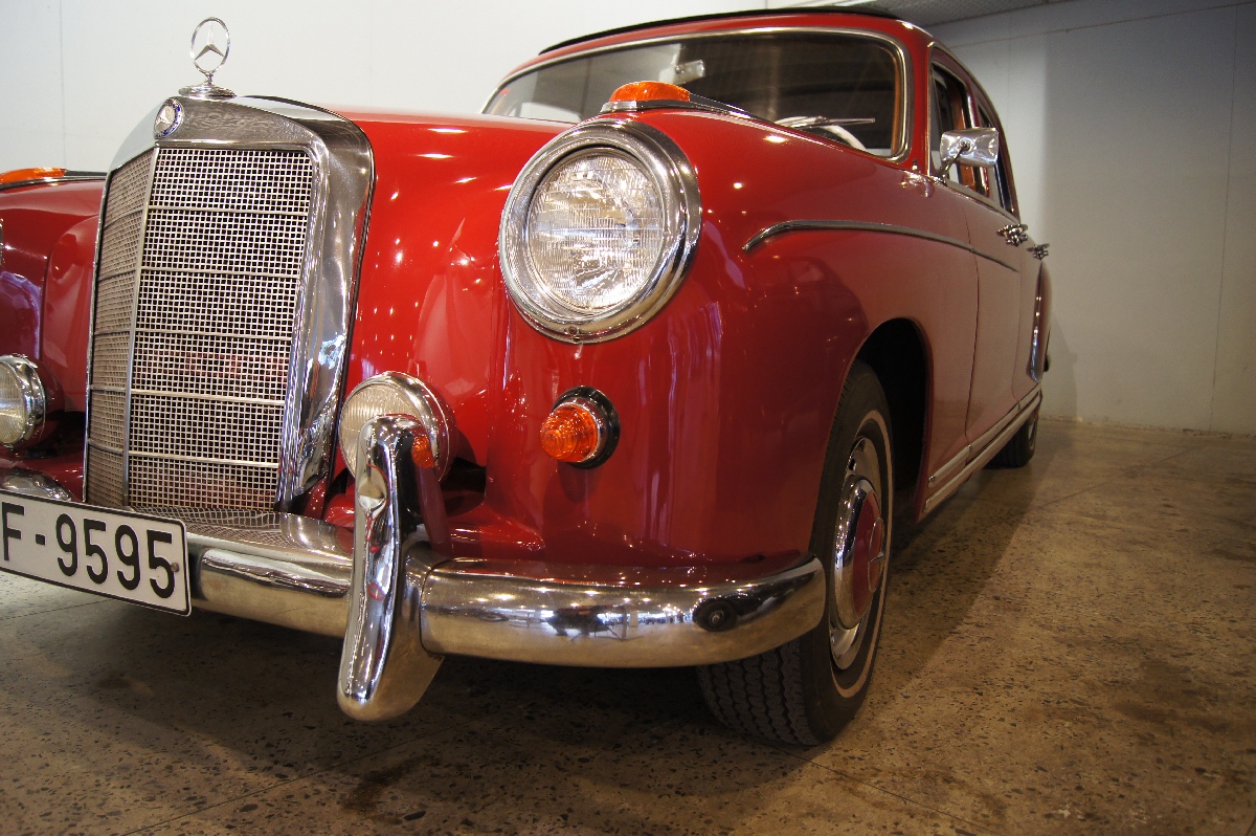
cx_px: 628
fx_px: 941
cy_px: 418
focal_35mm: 27
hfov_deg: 67.4
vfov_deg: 47.9
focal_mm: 18
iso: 400
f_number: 3.5
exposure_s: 1/13
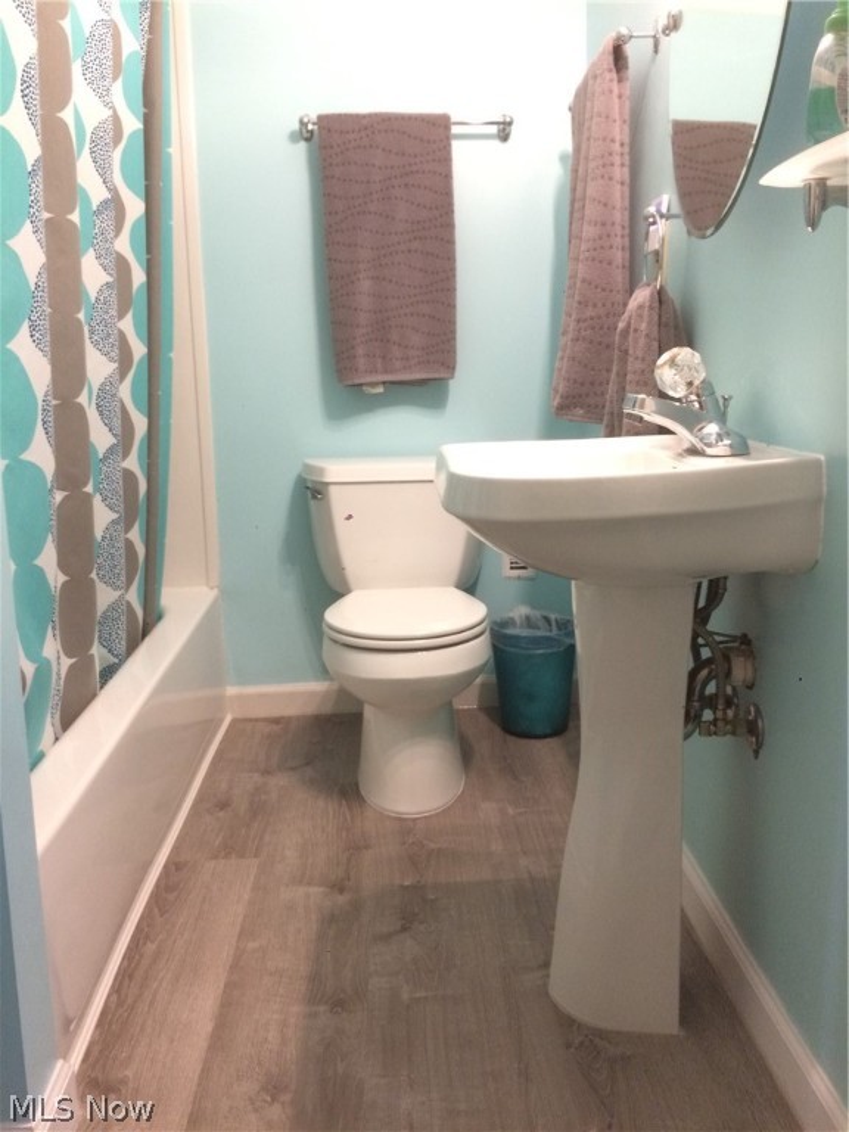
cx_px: 424
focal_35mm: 29
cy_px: 566
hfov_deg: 48.2
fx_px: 948
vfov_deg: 61.7
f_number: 2.2
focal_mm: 4.15
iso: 200
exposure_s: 1/30
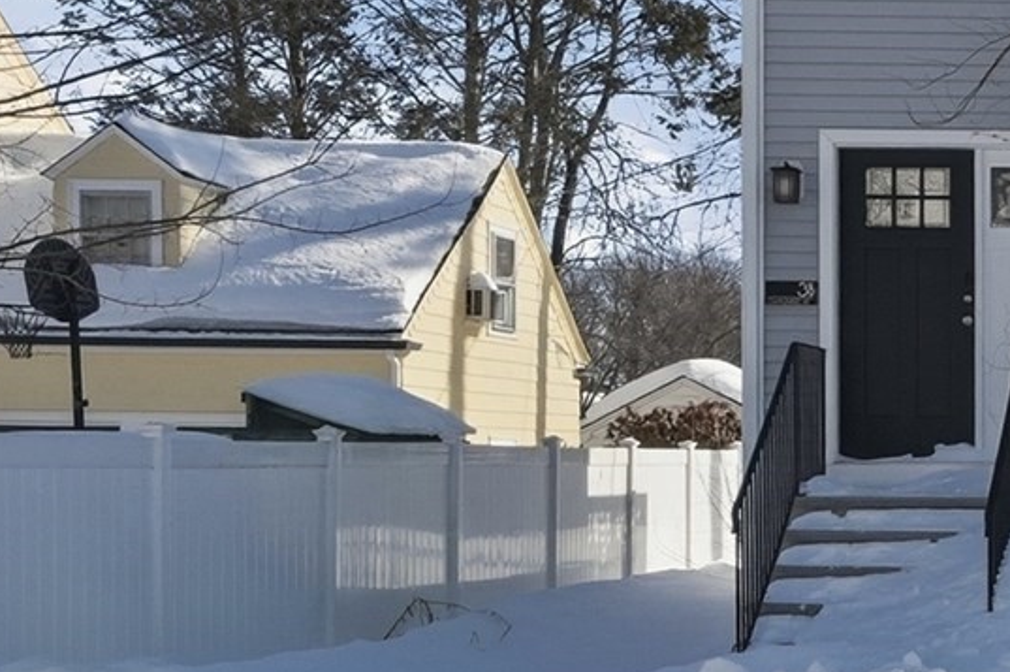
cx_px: 1358
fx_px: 1763
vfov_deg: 20.7
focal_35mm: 63
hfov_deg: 26.4
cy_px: -27
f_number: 7.1
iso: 400
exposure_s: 1/4000
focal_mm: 11
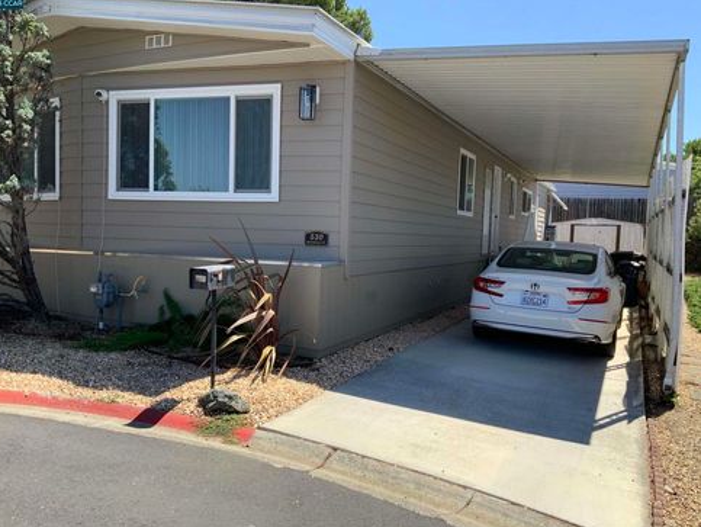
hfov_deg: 59.9
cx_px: 340
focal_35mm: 30
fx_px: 608
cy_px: 269
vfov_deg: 46.8
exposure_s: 1/1055
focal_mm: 3
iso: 16
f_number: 1.8
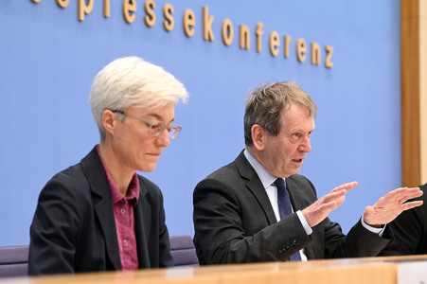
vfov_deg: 14.4
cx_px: 214
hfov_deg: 21.5
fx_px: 1126
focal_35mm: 95
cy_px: 142
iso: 3200
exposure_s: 1/400
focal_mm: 95
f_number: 5
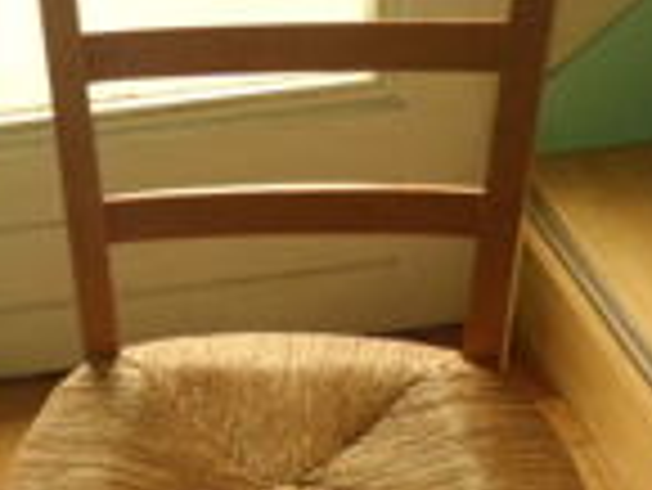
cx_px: -4
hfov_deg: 21.9
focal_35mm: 86
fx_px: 1621
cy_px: 405
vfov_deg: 17.0
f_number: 3.3
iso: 200
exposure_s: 1/30
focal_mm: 4.9
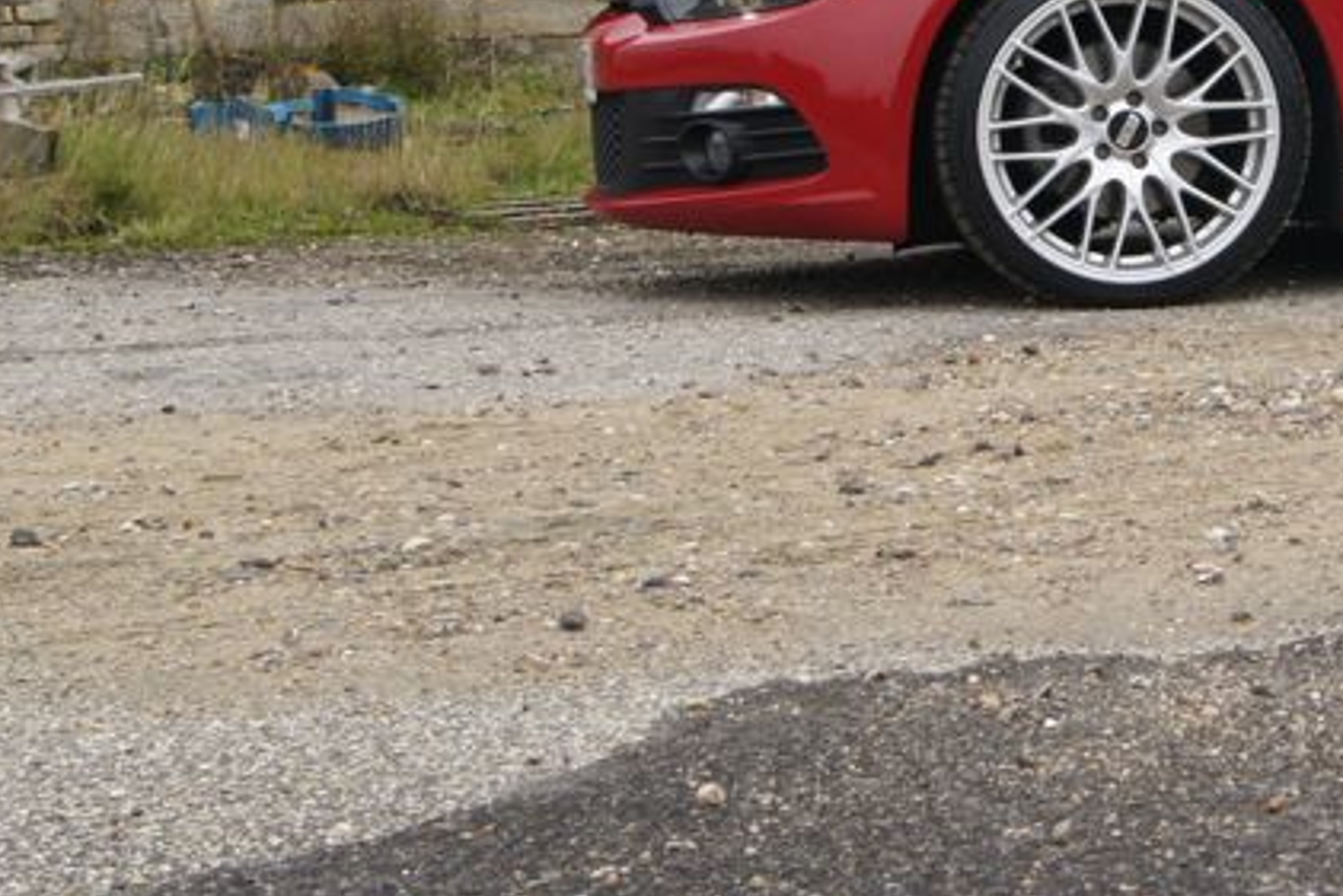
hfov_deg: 21.2
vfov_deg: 14.1
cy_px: -198
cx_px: 1212
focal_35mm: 94
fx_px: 3508
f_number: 7.1
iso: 200
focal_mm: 22
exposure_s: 1/60
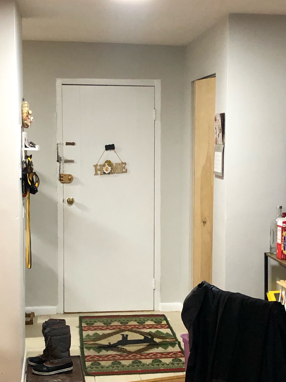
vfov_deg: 30.3
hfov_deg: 22.9
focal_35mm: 64
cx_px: 148
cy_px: 203
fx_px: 705
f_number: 1.8
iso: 100
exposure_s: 1/15
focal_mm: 3.99
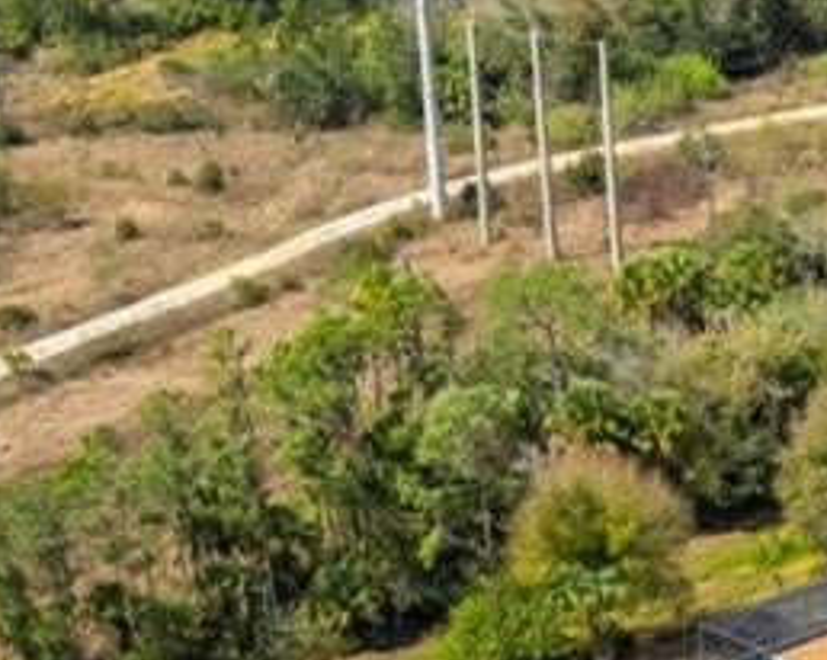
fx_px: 3131
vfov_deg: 12.0
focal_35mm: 128
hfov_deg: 13.8
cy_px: 549
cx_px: 1372
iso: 100
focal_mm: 8.38
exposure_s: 1/2000
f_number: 2.8
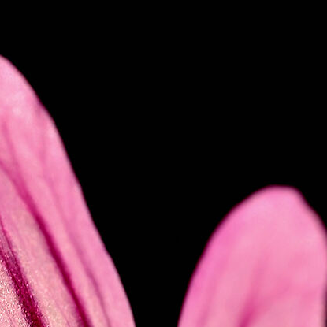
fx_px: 5515
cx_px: 56
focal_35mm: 516
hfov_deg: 3.4
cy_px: 607
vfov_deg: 3.4
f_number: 13
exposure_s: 1/40
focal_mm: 105
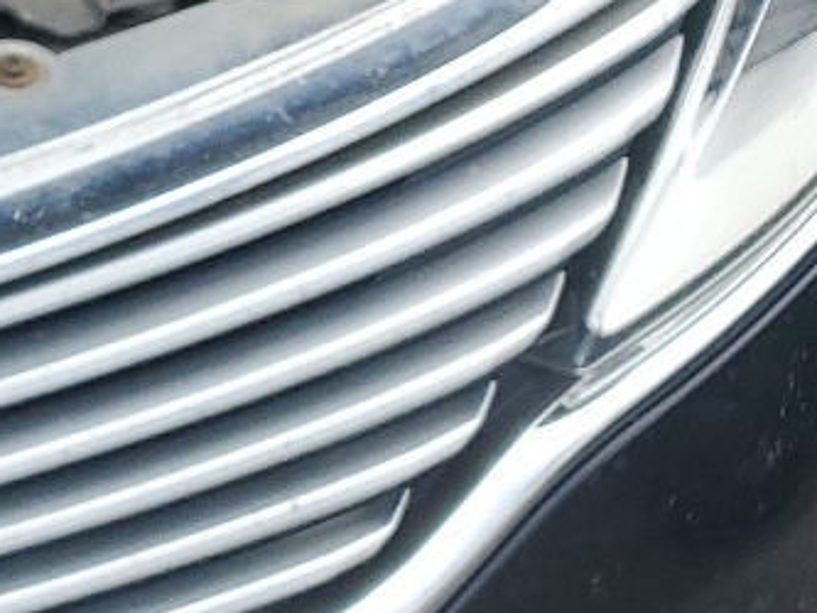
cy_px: -147
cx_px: -792
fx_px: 2951
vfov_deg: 11.6
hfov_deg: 13.6
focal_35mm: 125
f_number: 1.5
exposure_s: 1/1250
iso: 50
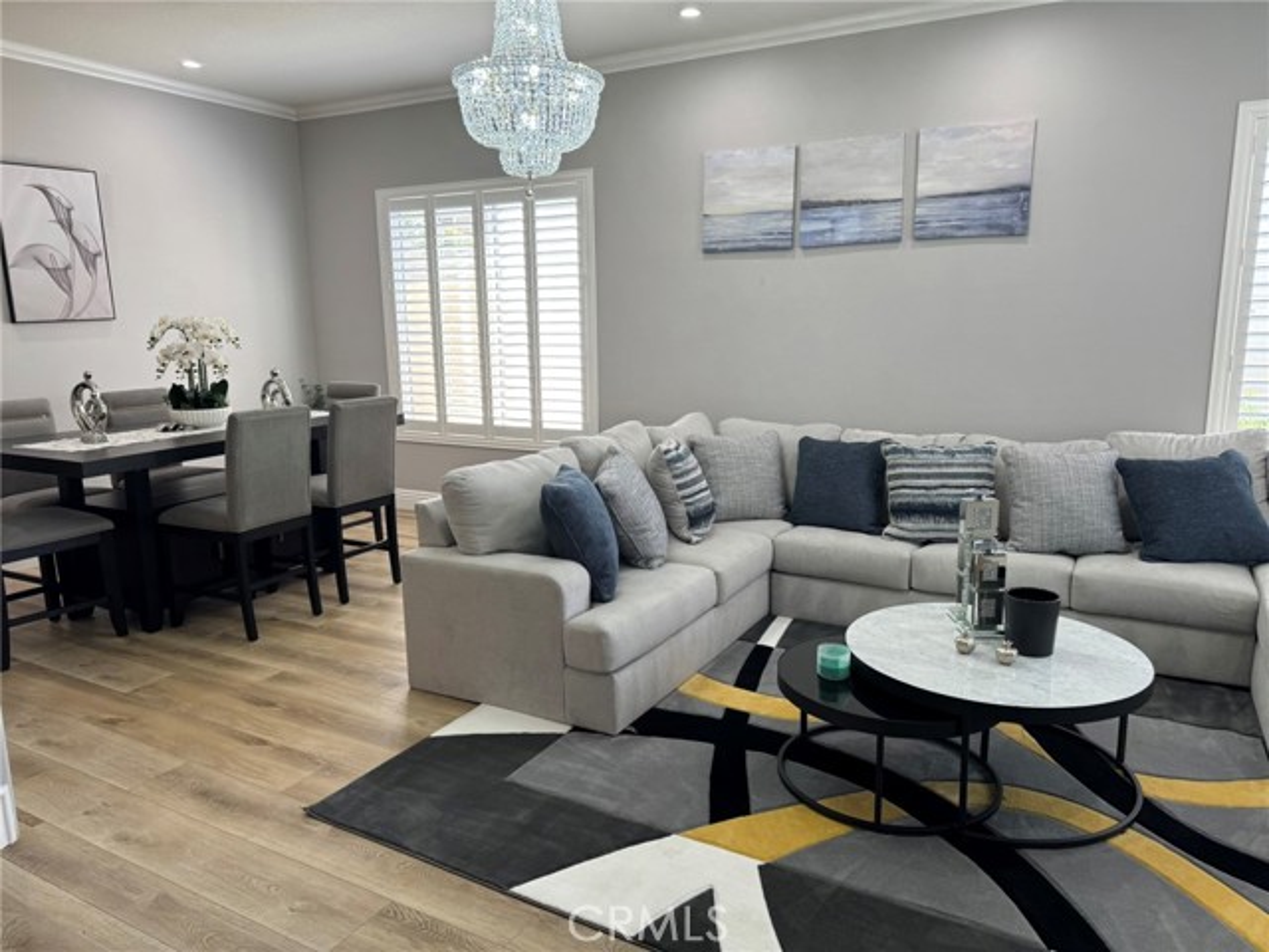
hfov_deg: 71.6
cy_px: 476
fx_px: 880
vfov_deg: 56.8
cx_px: 634
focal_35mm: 24
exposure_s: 1/120
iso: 100
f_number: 1.78
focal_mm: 6.76
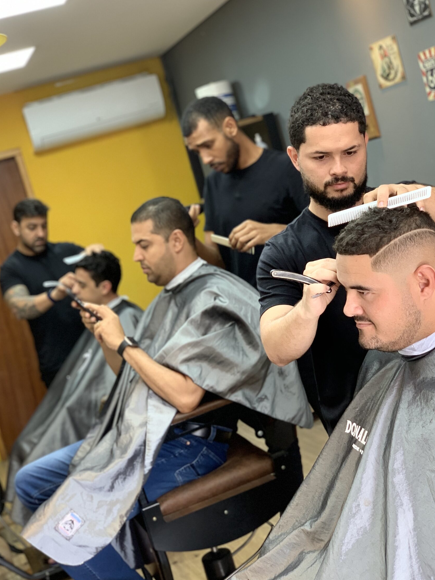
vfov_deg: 32.2
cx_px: 221
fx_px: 1005
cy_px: 321
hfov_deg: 24.4
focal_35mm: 60
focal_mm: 6
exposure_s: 1/60
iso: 100
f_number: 2.4
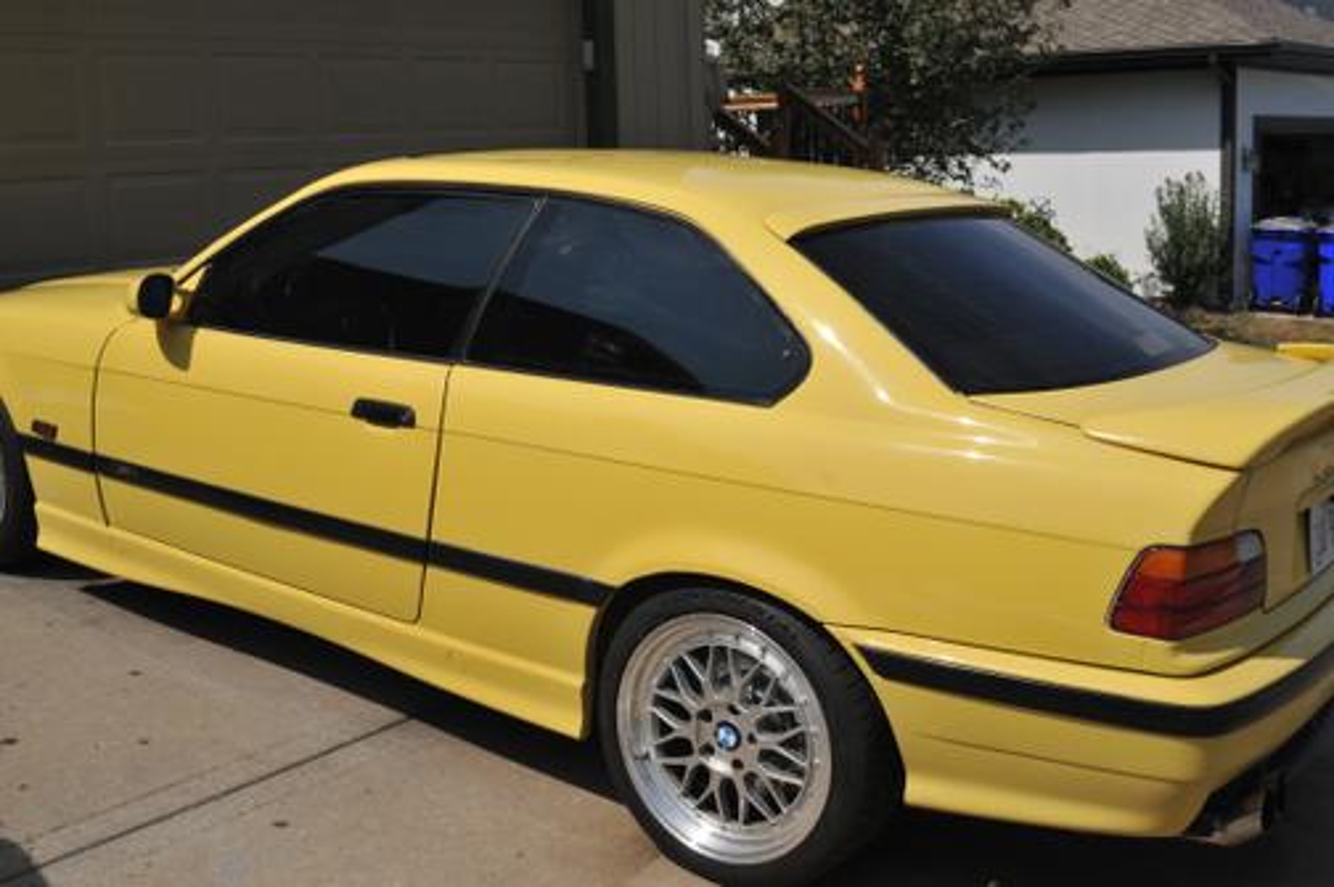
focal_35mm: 42
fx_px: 1555
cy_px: 444
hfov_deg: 46.4
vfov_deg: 31.8
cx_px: 667
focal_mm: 28
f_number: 7.1
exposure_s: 1/5000
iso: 400
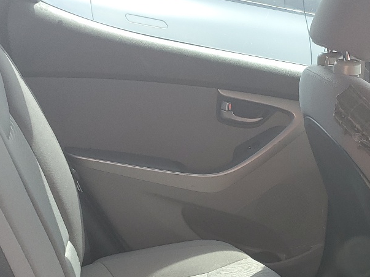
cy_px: 264
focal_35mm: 69
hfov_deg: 27.9
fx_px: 737
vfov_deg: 20.7
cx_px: 267
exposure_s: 1/143
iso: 50
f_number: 1.5
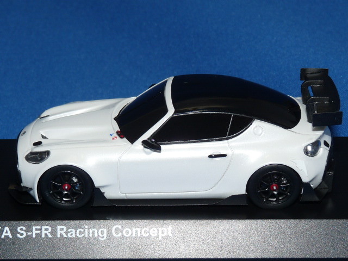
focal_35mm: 101
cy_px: 130
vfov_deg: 14.6
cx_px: 174
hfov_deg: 19.4
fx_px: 1015
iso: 100
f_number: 4
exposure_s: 1/125
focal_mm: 10.1
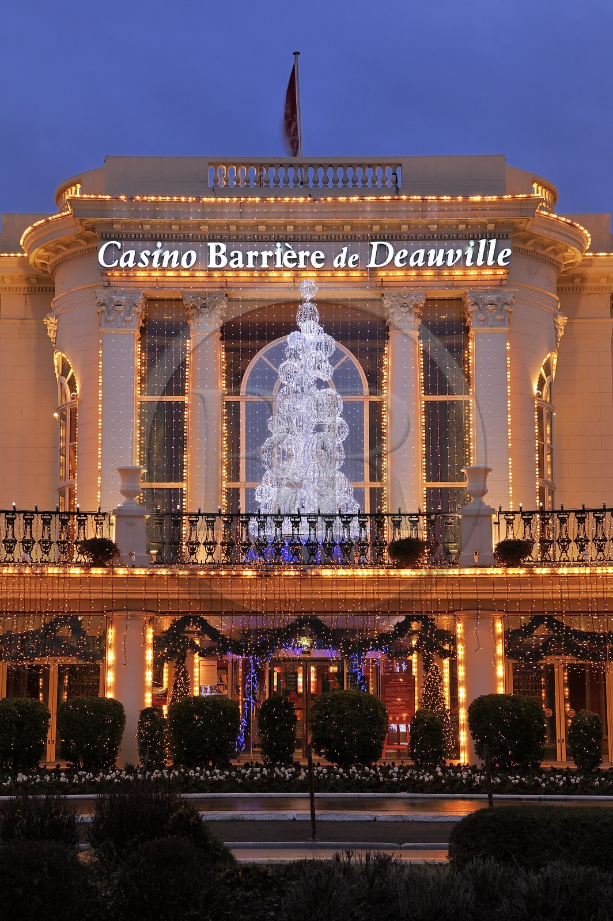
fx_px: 1791
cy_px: 460
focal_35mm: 70
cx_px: 306
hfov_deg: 19.4
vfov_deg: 28.9
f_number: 10
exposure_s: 1/4
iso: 200
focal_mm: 70
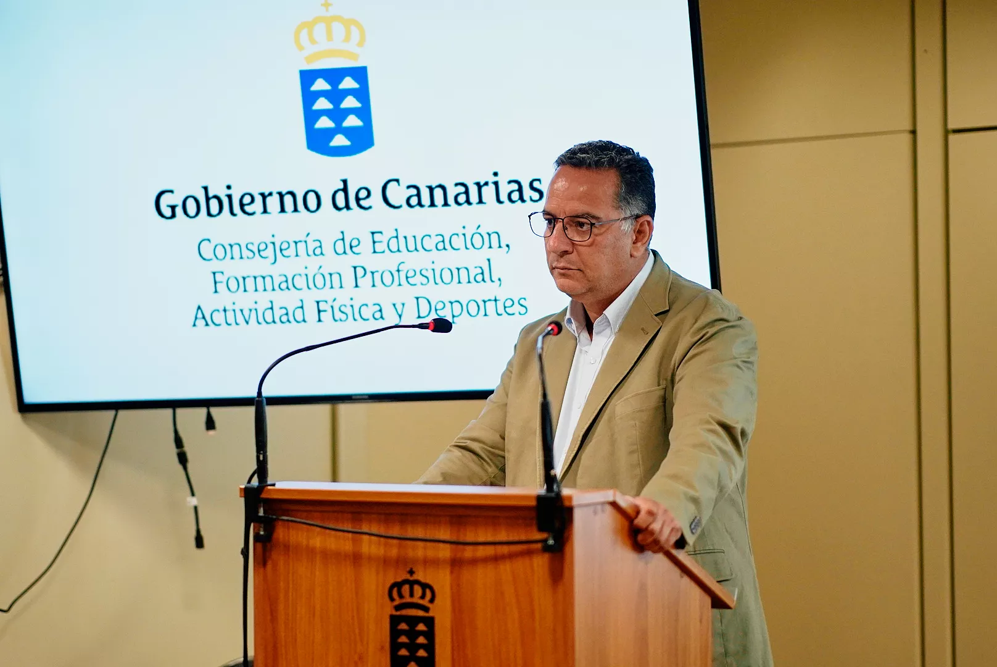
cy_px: 334
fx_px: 3520
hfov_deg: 16.1
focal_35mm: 127
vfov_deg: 10.8
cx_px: 498
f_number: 1.4
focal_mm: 85
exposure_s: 1/1250
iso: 640
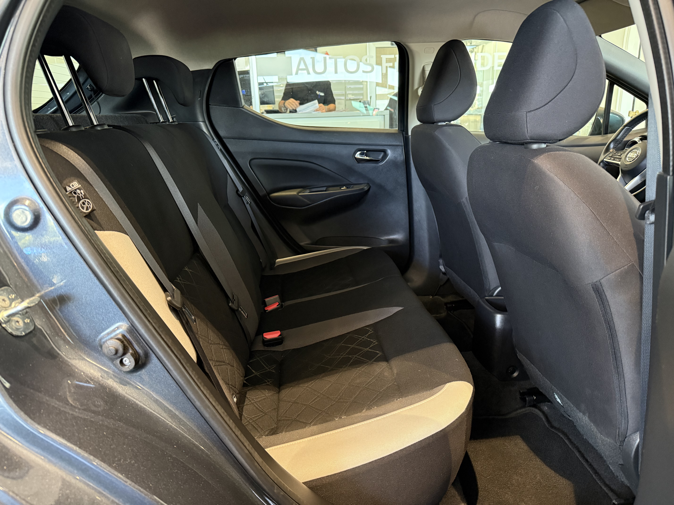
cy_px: 252
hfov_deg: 71.6
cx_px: 337
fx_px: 467
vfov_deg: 56.8
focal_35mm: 24
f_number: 1.78
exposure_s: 1/33
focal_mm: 6.76
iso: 640
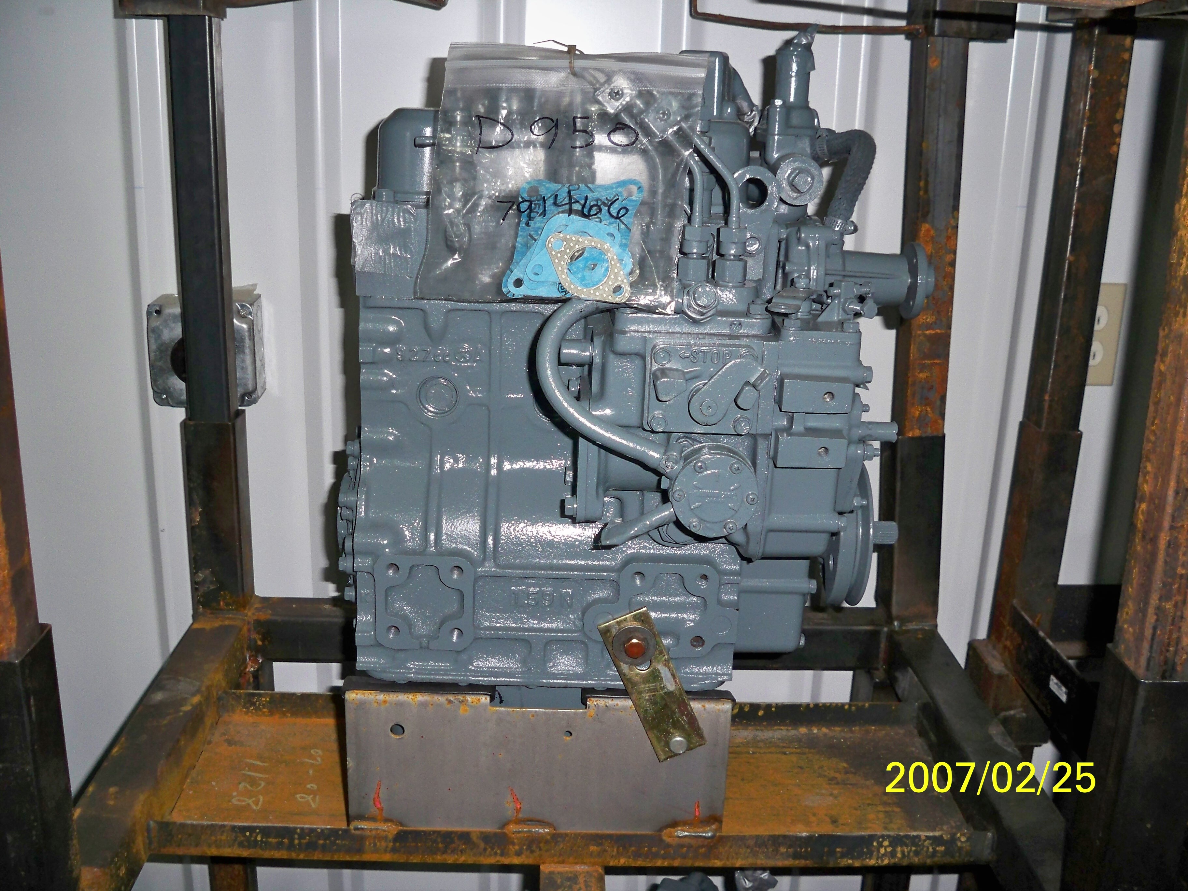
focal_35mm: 35
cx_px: 594
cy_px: 446
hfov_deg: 52.6
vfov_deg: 40.7
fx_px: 1201
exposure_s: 1/60
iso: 200
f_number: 3.1
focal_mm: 6.3
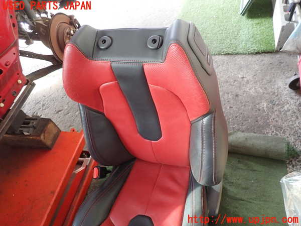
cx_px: 150
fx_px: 217
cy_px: 113
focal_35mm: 25
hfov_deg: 69.4
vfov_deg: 54.9
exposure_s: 1/50
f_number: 2
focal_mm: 4.5
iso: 200
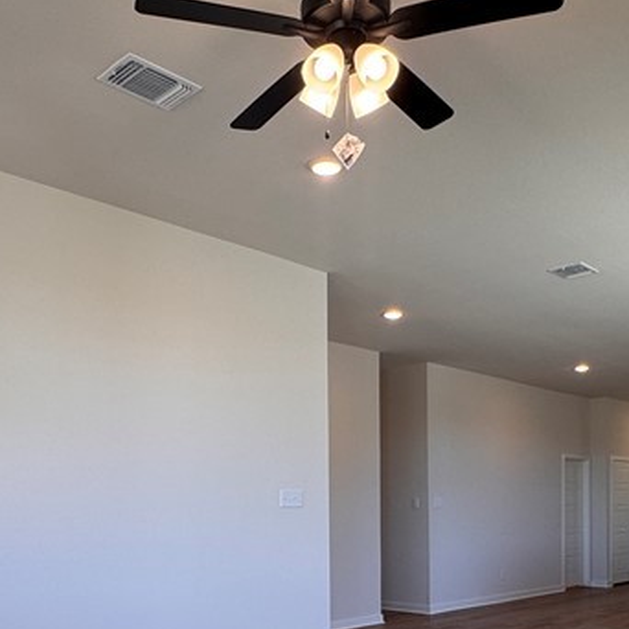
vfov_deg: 42.1
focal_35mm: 37
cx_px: 309
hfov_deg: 44.9
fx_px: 761
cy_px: 537
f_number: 2.2
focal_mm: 2.22
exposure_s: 1/120
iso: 80
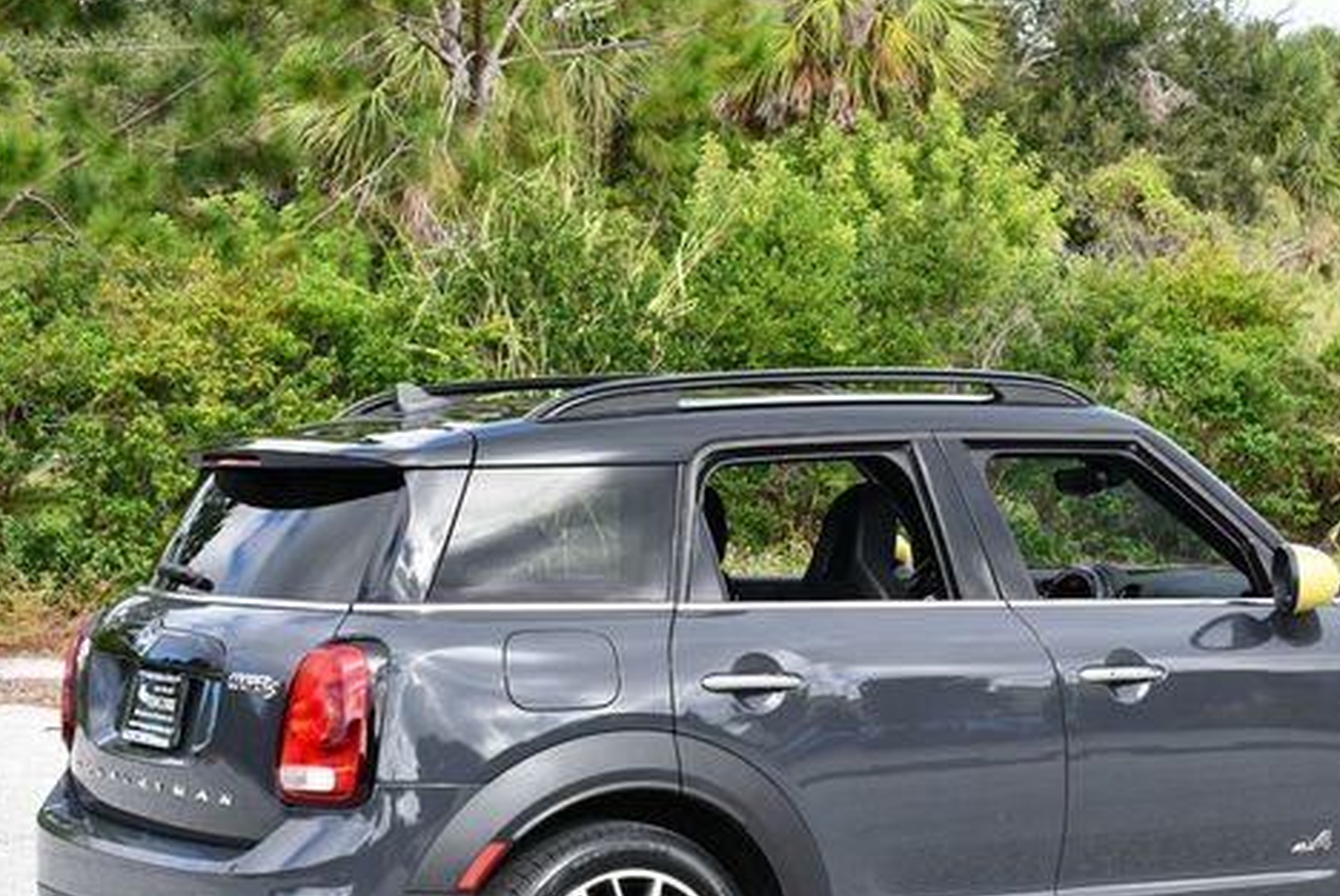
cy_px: 598
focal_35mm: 93
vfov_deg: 14.7
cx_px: 879
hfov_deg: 21.8
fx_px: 3465
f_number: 7.1
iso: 200
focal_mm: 34
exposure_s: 1/250
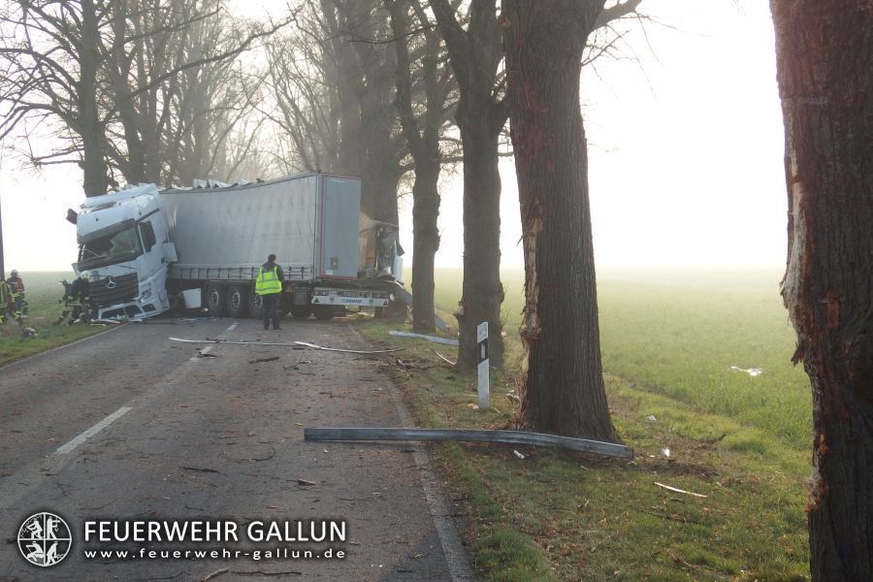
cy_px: 291
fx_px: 1625
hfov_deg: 30.1
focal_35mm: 67
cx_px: 436
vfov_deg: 20.3
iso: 100
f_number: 3.2
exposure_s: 1/400
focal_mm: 12.1
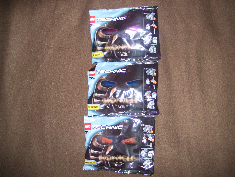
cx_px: 118
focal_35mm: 36
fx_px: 244
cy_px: 88
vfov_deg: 39.7
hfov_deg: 51.4
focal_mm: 6
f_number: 2.7
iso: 80
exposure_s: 1/60
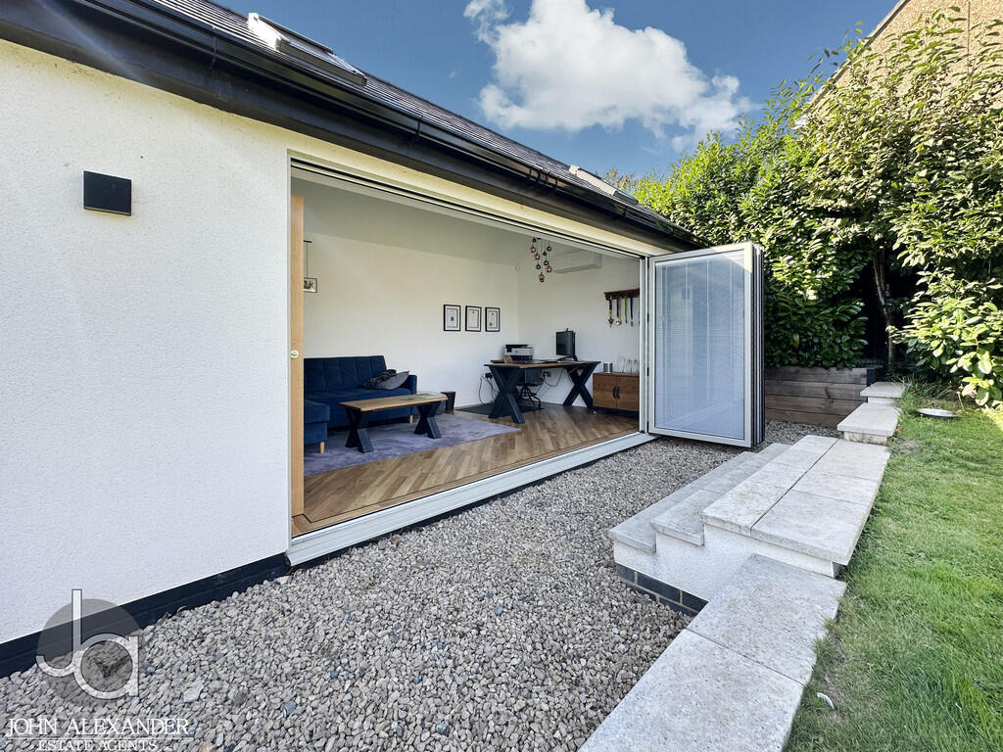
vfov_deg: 85.7
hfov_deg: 102.1
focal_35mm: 14
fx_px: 406
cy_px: 376
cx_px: 502
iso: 40
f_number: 2.2
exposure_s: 1/159
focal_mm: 2.22
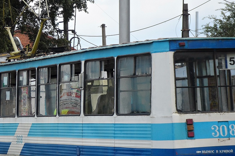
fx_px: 1025
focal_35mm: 157
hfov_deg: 13.1
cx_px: 108
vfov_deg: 8.7
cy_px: 86
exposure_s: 1/350
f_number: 5.2
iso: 80
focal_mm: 18
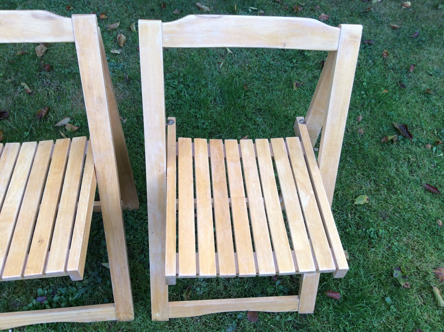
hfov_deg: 56.9
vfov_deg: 44.1
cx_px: 222
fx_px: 410
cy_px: 166
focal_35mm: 32
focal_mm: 3.3
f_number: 2.4
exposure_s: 1/100
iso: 50
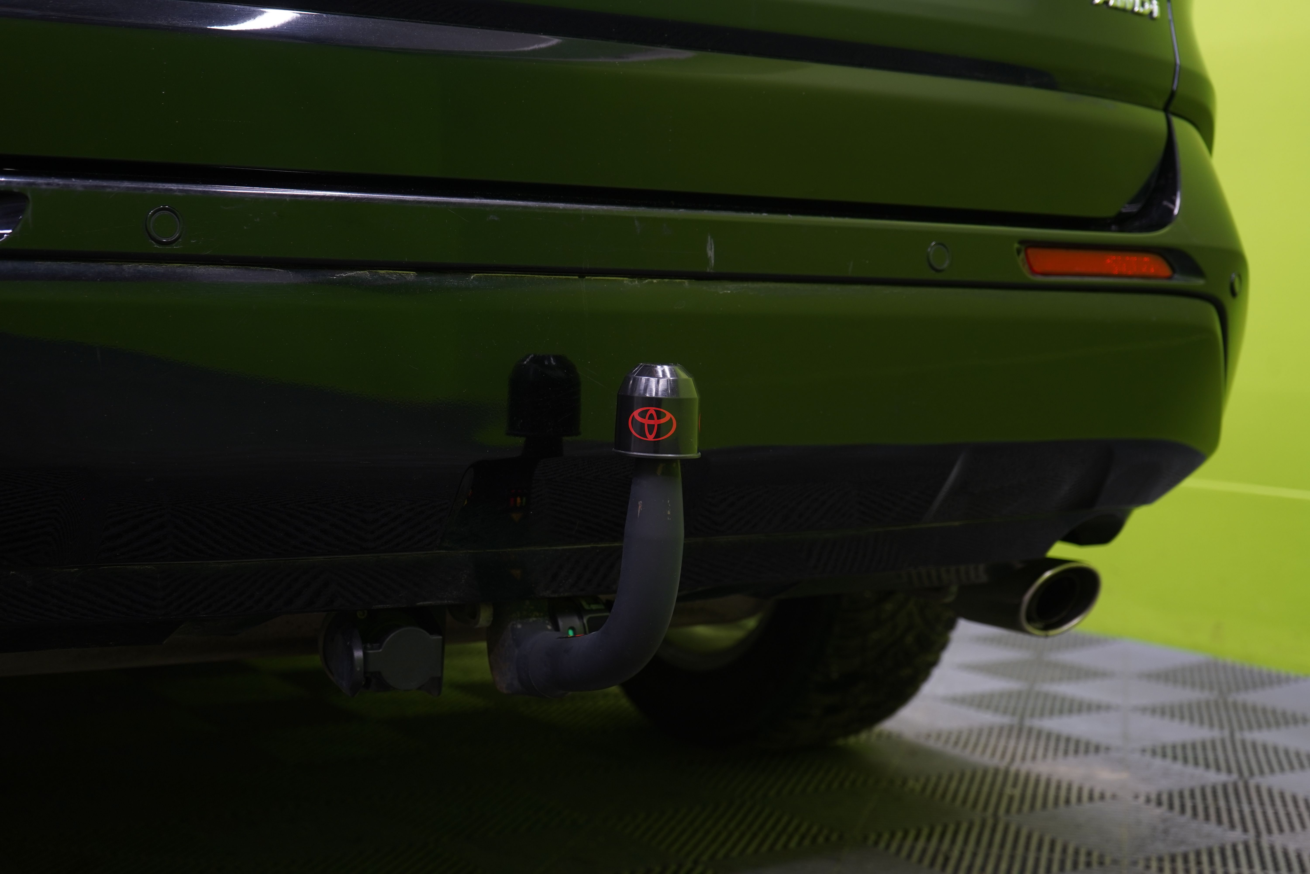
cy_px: 437
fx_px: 1892
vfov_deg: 26.0
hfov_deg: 38.2
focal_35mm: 52
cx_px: 655
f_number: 5
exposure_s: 1/20
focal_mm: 52
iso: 400
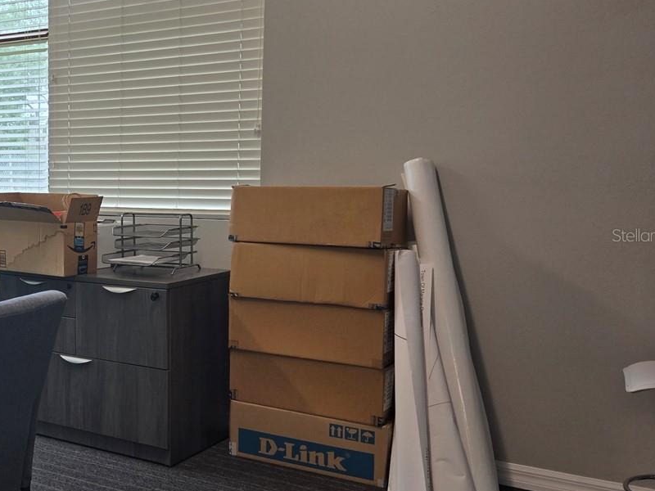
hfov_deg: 37.8
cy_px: 235
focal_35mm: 46
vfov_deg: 31.5
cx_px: 34
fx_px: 870
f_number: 1.8
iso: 40
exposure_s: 1/120
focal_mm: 5.4
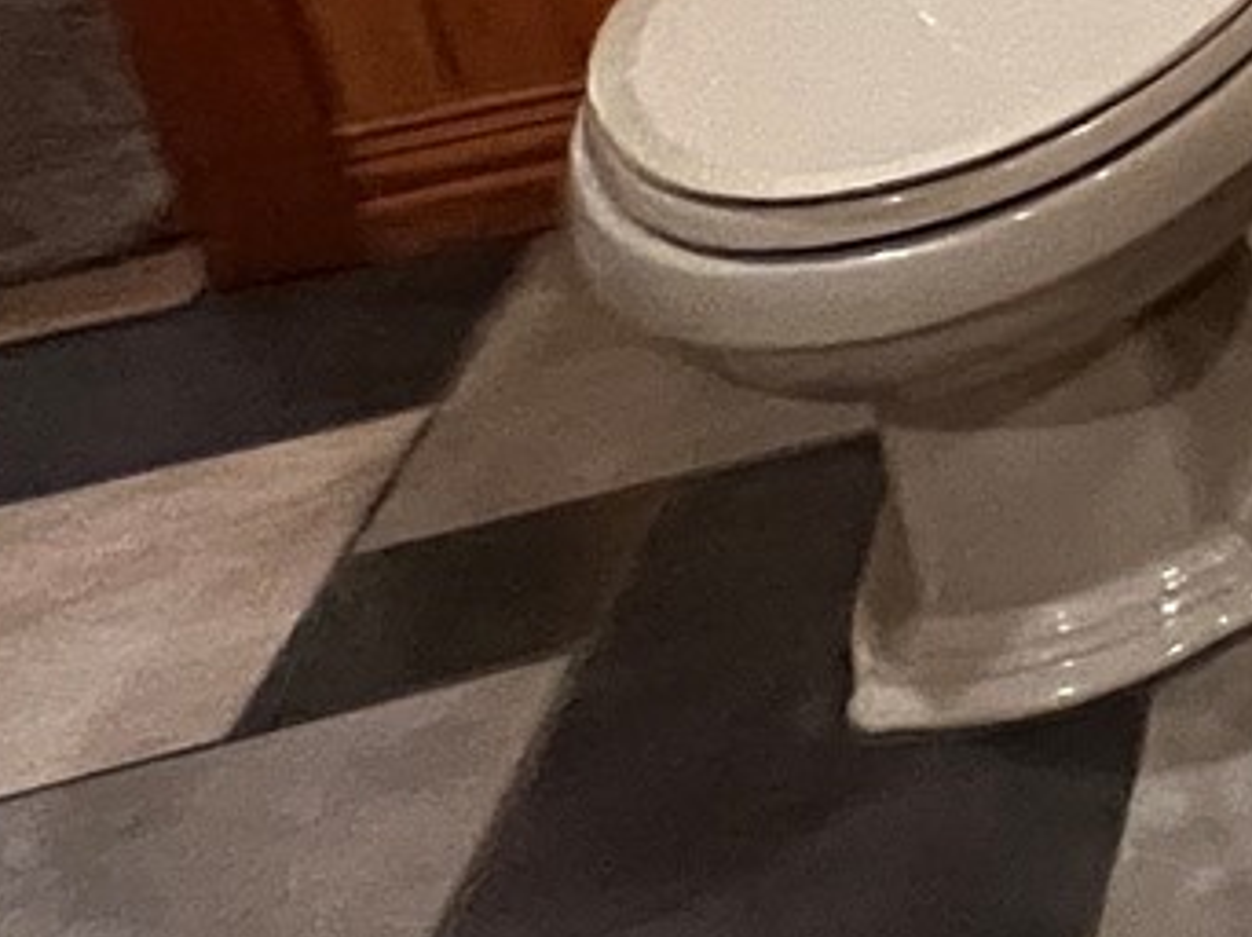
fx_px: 2638
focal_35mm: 73
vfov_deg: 16.5
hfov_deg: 13.3
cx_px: 3342
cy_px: -794
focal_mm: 1.57
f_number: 1.8
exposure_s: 1/60
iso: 640
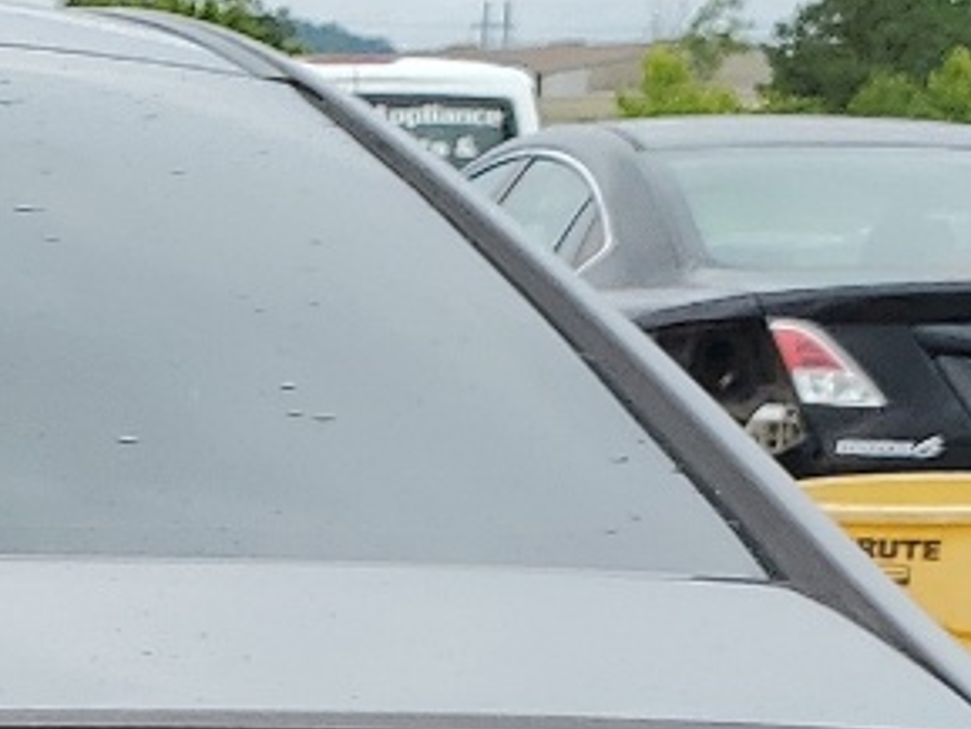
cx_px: -685
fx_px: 4041
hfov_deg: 12.7
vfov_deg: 9.5
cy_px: 1515
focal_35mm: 144
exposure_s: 1/1667
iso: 50
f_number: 1.5
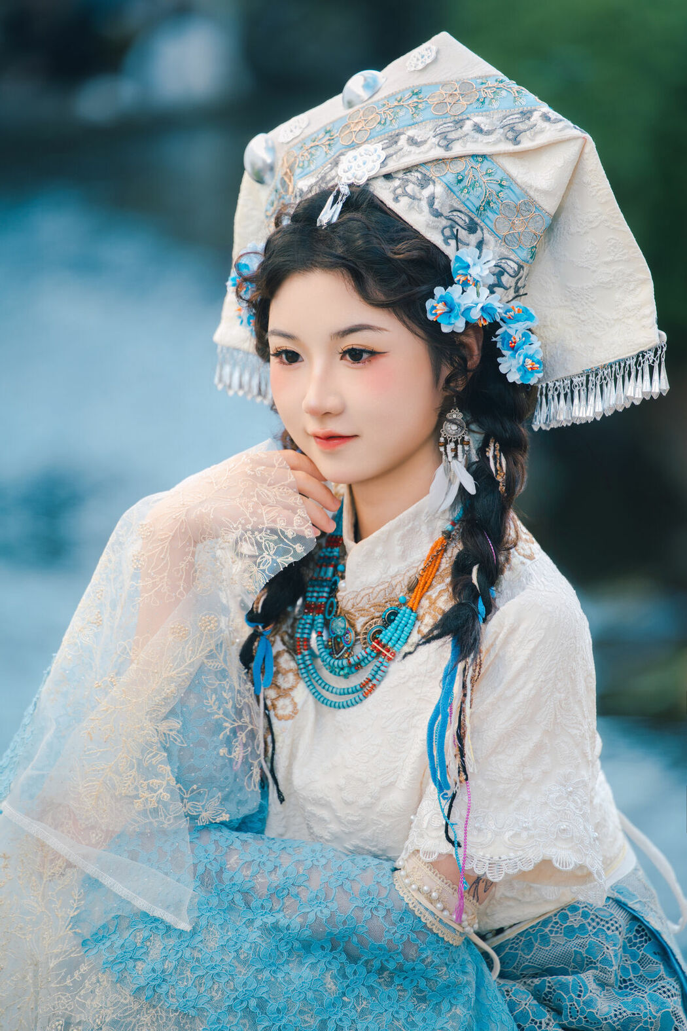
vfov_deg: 11.4
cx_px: 344
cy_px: 516
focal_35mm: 180
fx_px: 5152
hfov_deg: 7.6
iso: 80
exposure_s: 1/125
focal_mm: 180
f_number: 2.8
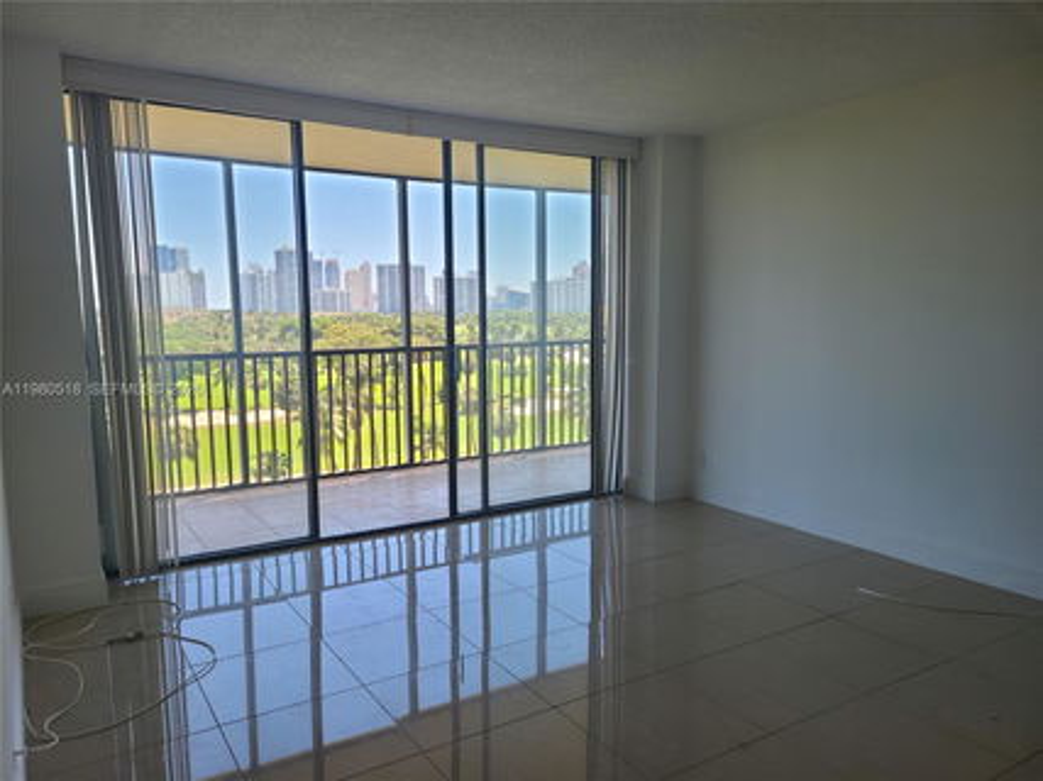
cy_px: 390
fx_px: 783
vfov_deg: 53.0
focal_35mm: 26
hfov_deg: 67.3
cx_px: 522
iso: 40
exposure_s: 1/254
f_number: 1.8
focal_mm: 5.4
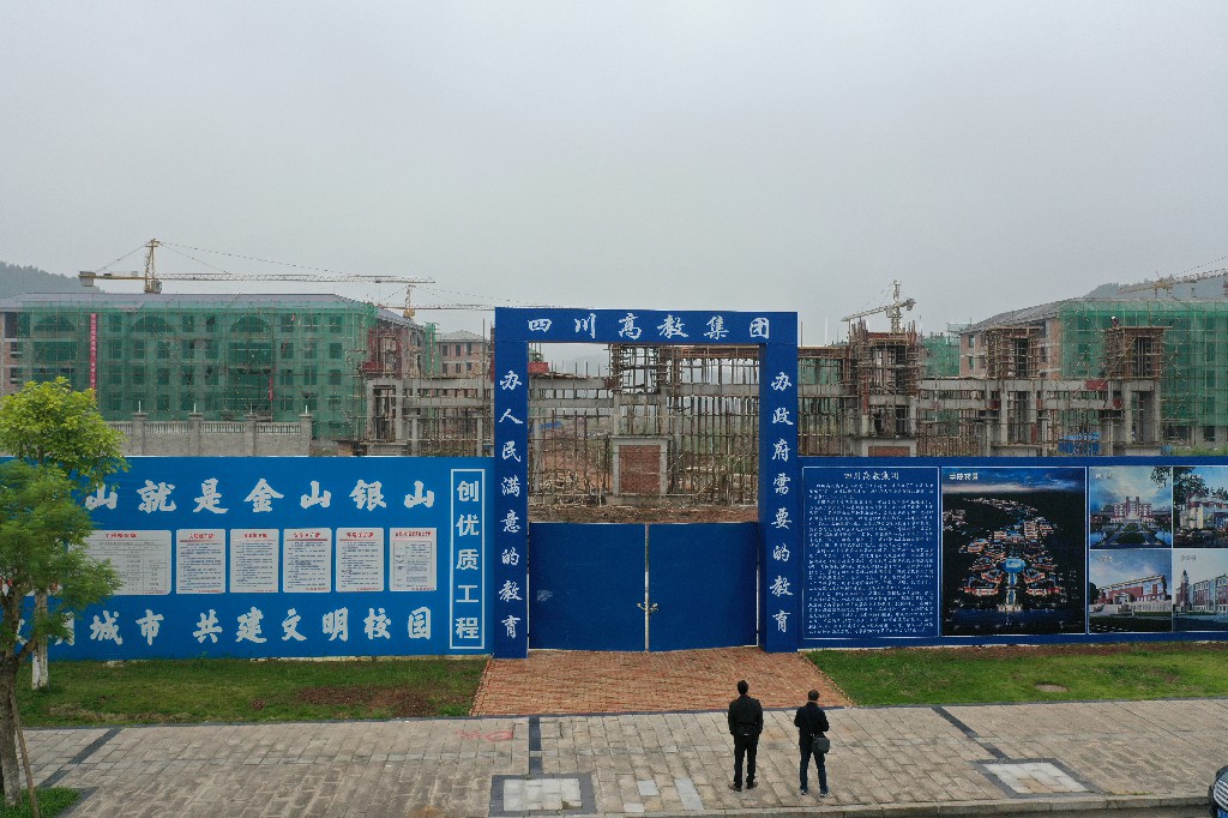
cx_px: 614
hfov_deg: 65.5
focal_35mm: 28
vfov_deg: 46.4
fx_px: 955
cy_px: 409
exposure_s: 1/160
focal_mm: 10.26
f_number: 3.2
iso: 100
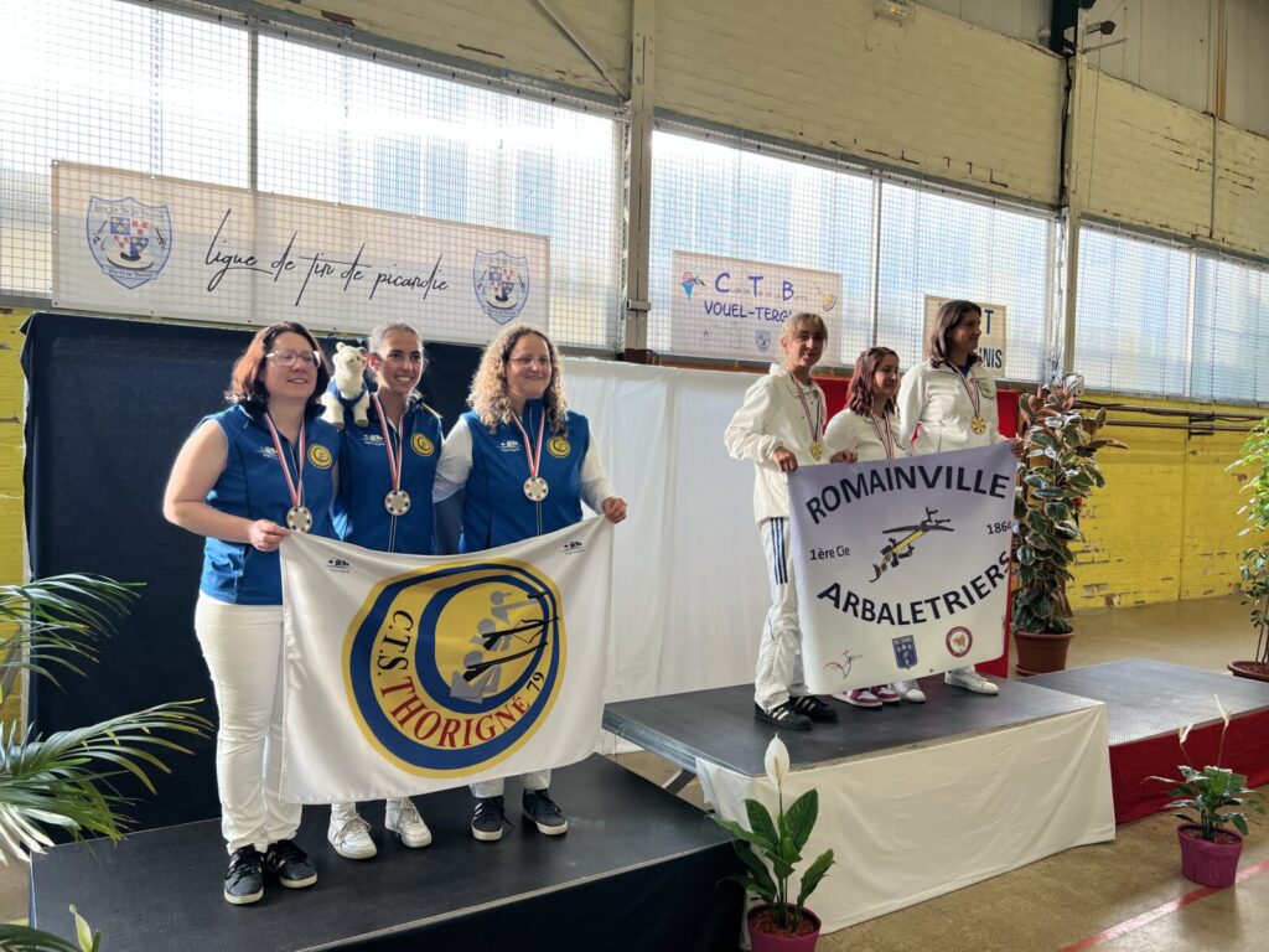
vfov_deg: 53.1
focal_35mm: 26
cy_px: 476
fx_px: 953
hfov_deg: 67.3
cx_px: 634
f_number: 1.5
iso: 40
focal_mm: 5.7
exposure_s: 1/201
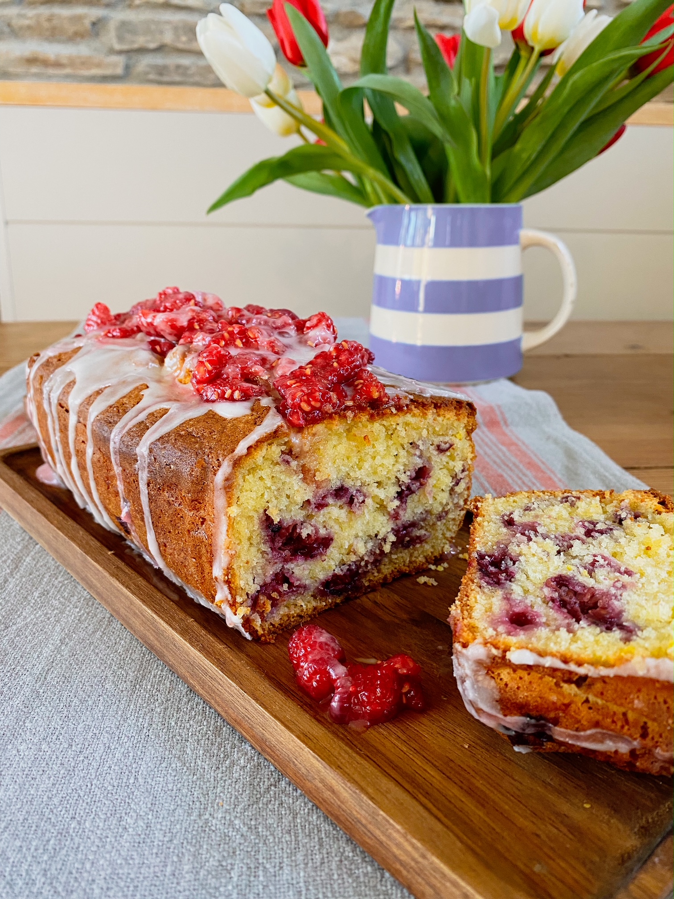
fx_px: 675
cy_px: 450
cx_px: 337
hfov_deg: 53.1
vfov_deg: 67.3
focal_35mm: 26
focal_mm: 4.25
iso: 160
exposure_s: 1/50
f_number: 1.8
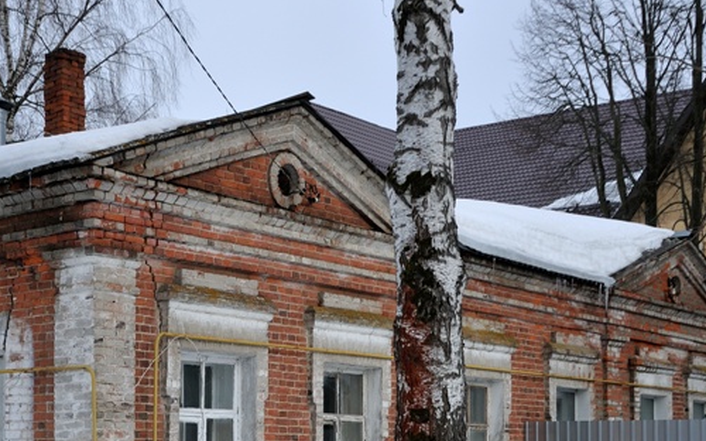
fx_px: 1269
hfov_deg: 30.9
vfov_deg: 19.4
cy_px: 382
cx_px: 239
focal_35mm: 66
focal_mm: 24
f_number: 7.1
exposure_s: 1/320
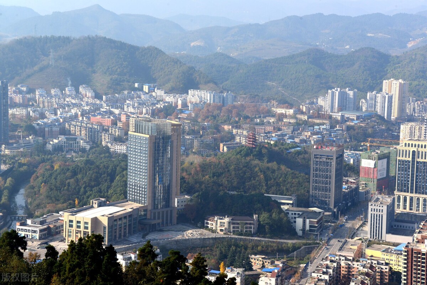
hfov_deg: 23.9
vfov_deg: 16.1
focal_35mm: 85
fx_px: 1009
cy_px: 142
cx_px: 214
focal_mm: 85
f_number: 10
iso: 200
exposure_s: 1/200
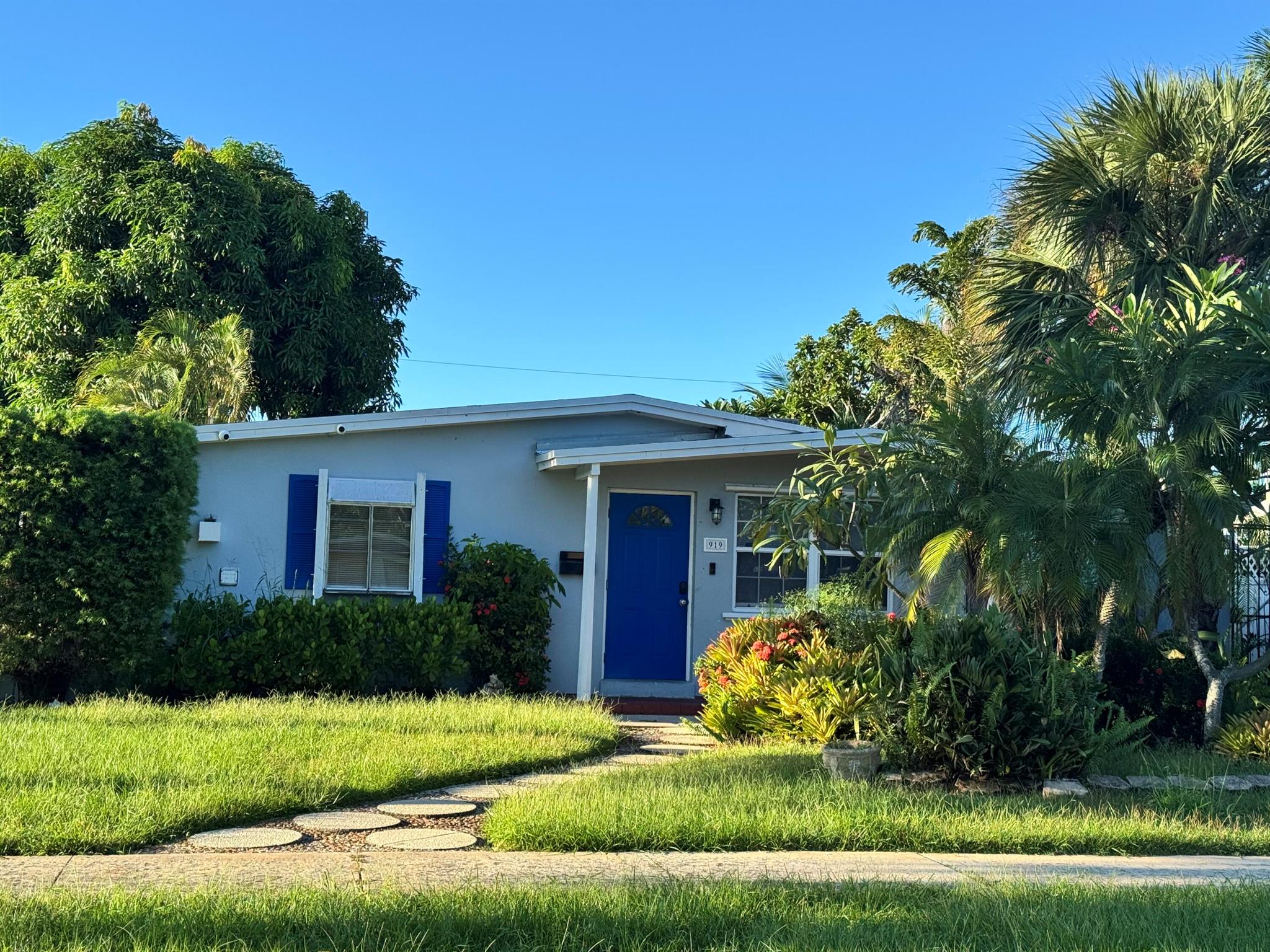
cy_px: 476
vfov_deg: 30.3
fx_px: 1761
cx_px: 635
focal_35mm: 48
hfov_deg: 39.7
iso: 64
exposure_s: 1/1984
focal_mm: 6.76
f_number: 1.78
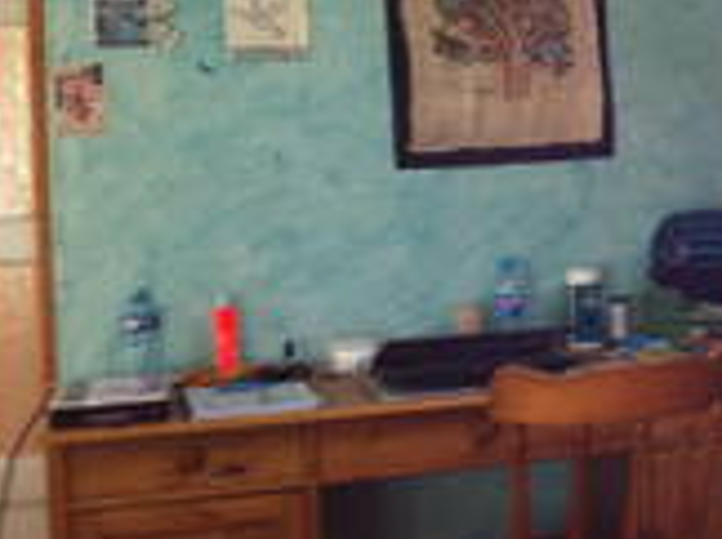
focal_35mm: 78
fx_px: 1624
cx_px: 726
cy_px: 134
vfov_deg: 18.7
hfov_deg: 23.9
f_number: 2.8
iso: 80
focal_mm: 3.85
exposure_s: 1/17
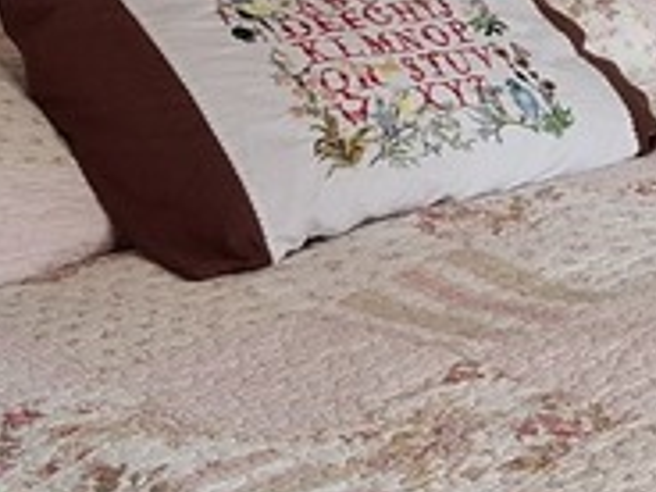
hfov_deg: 15.2
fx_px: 2426
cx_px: 620
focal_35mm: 128
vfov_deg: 11.5
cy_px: 53
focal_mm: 5.54
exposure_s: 1/33
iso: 400
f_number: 1.8
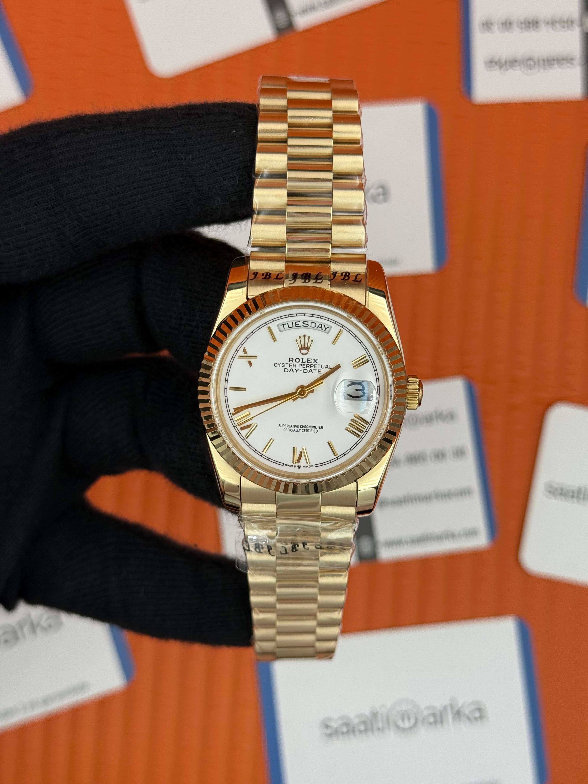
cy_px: 392
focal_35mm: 48
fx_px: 1087
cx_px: 294
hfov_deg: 30.3
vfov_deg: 39.7
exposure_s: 1/693
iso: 64
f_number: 1.78
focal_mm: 6.76
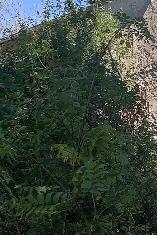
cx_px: 194
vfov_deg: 43.7
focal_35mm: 44
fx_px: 288
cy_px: 162
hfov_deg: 26.7
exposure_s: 1/268
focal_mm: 1.65
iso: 50
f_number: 2.2
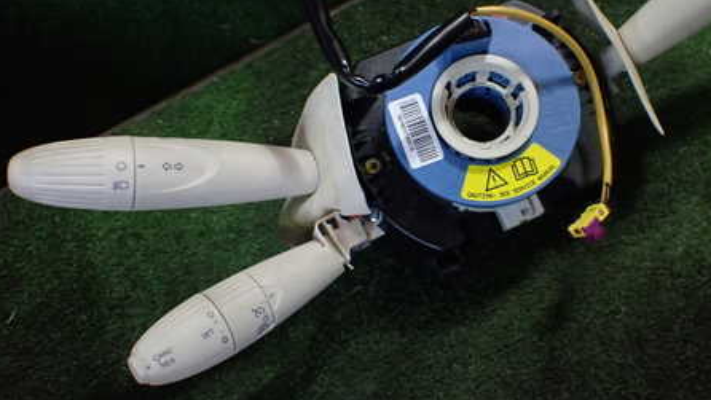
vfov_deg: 27.1
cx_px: 437
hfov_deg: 46.1
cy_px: 177
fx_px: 830
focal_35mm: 44
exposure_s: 1/125
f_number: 2.3
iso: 400
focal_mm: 5.4
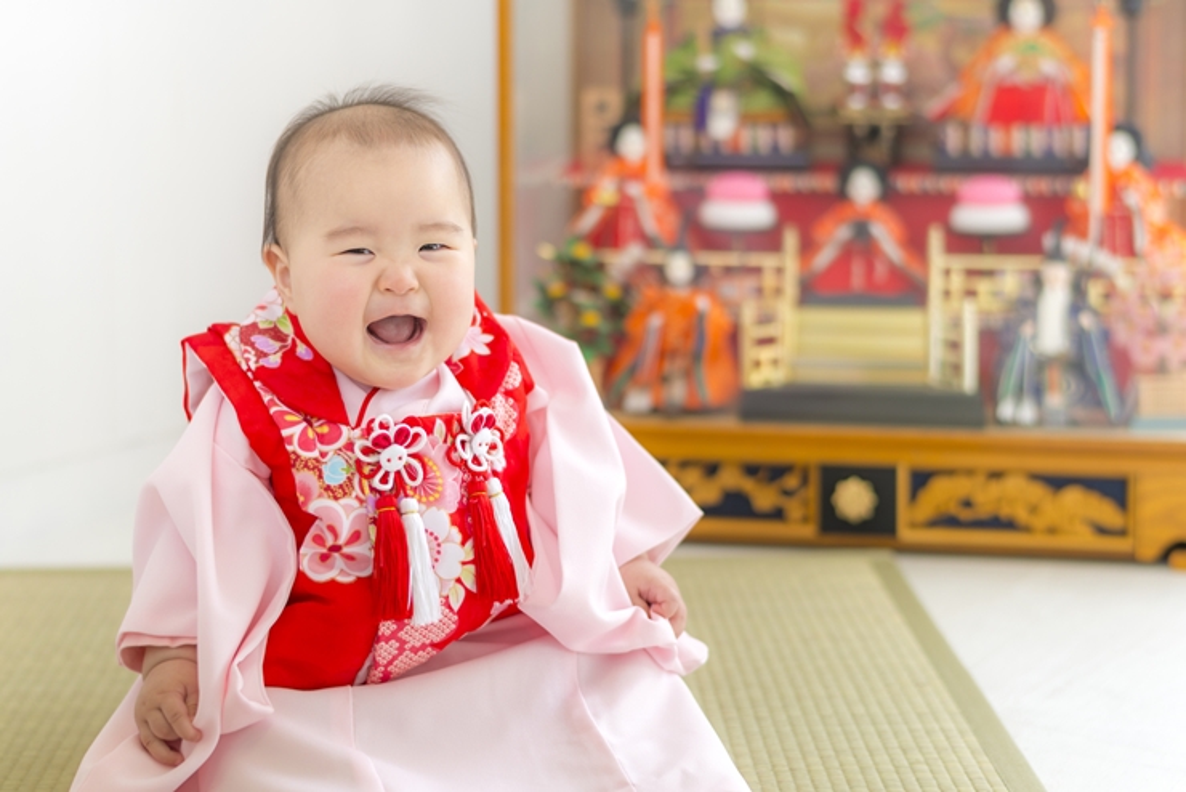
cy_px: 396
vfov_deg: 23.4
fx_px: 1911
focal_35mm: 58
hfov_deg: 34.5
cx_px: 593
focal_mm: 58
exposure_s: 1/250
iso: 100
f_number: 2
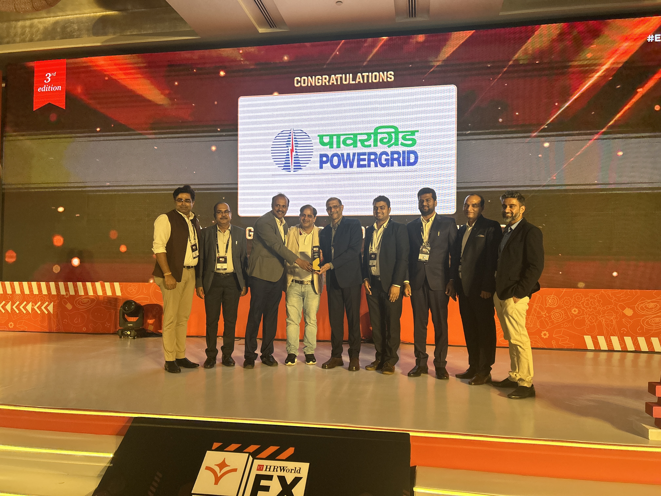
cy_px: 248
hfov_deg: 67.3
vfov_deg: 53.1
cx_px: 330
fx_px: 496
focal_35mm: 26
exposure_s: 1/345
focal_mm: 5.7
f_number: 1.5
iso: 50
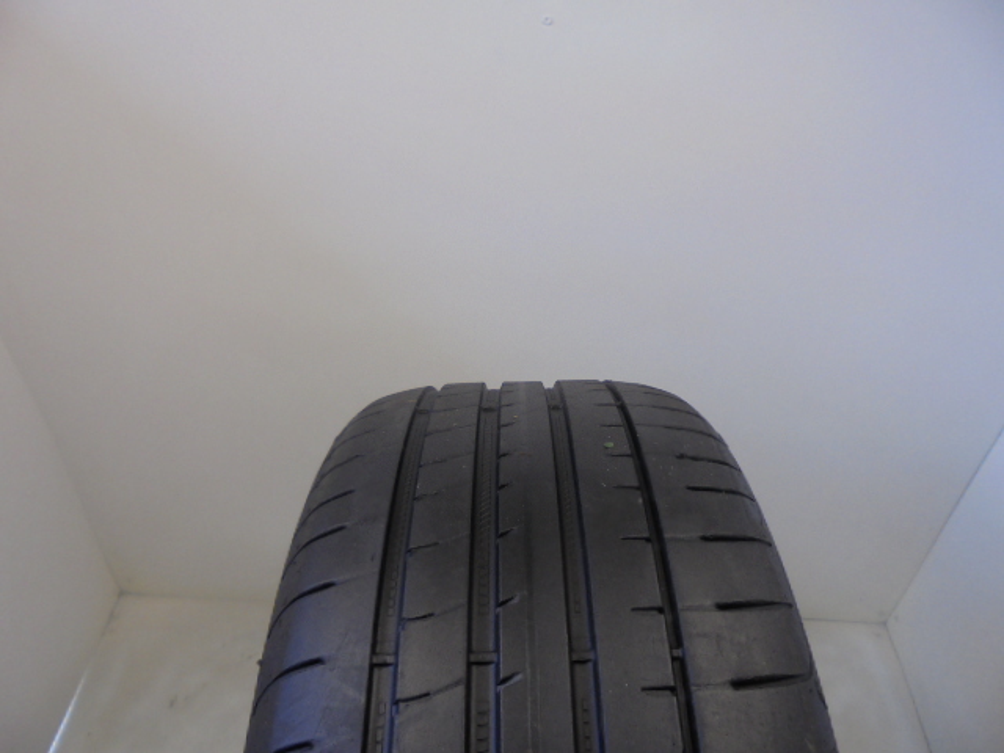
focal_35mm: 26
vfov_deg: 53.1
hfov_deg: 67.3
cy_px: 376
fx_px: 754
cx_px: 502
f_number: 3.5
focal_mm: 4.6
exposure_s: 1/60
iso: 100
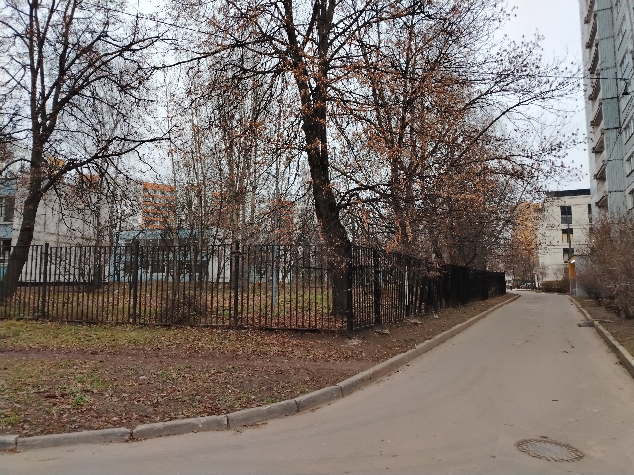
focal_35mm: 24
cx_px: 317
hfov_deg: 71.6
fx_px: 440
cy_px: 238
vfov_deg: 56.8
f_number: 1.75
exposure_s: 1/100
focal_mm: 5.25
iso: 213
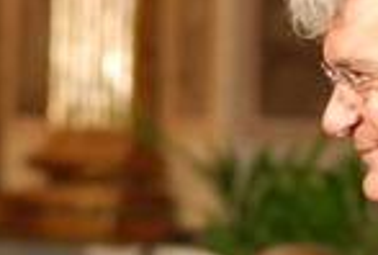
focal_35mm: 295
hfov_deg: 7.0
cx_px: 157
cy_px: 207
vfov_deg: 4.7
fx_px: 3107
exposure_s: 1/60
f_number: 2
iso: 1000
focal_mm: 50
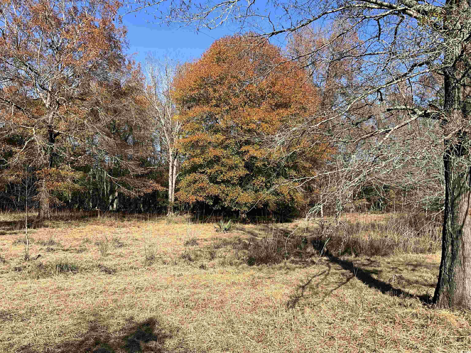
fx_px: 395
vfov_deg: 48.2
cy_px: 176
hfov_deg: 61.7
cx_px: 236
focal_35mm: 29
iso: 25
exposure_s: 1/1195
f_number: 1.8
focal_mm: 3
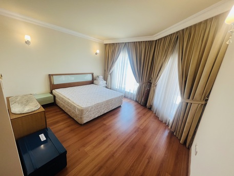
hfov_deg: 106.2
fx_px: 88
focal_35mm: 13
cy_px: 88
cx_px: 117
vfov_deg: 89.9
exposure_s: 1/33
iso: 32
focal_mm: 1.57
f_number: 1.8
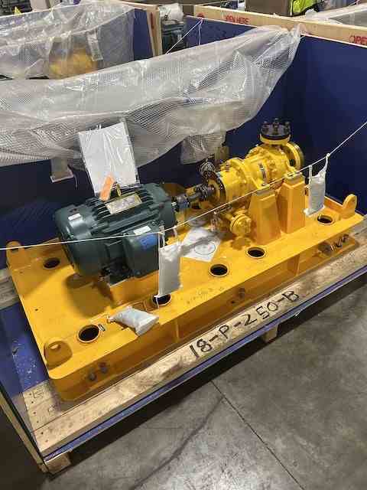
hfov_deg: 53.1
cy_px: 245
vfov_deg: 67.3
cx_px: 184
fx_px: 368
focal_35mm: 26
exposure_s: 1/60
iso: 200
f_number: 1.5
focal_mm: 5.7
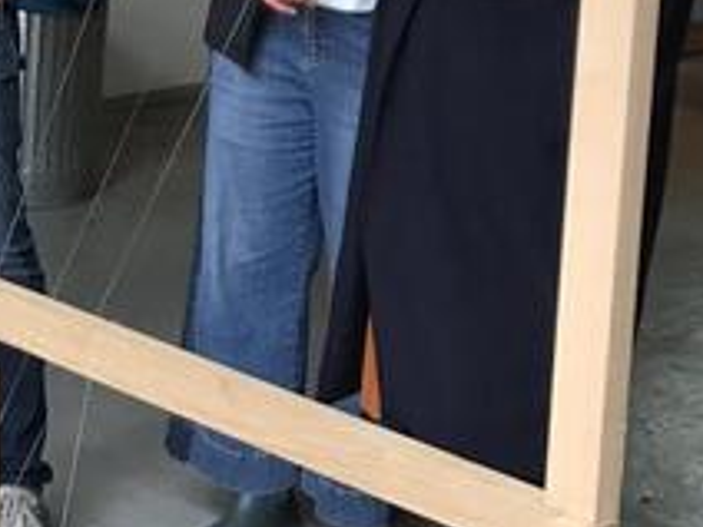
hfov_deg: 15.0
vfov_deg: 11.5
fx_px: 2579
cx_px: -133
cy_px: -70
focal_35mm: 127
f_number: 1.8
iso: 25
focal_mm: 3.99
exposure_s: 1/50
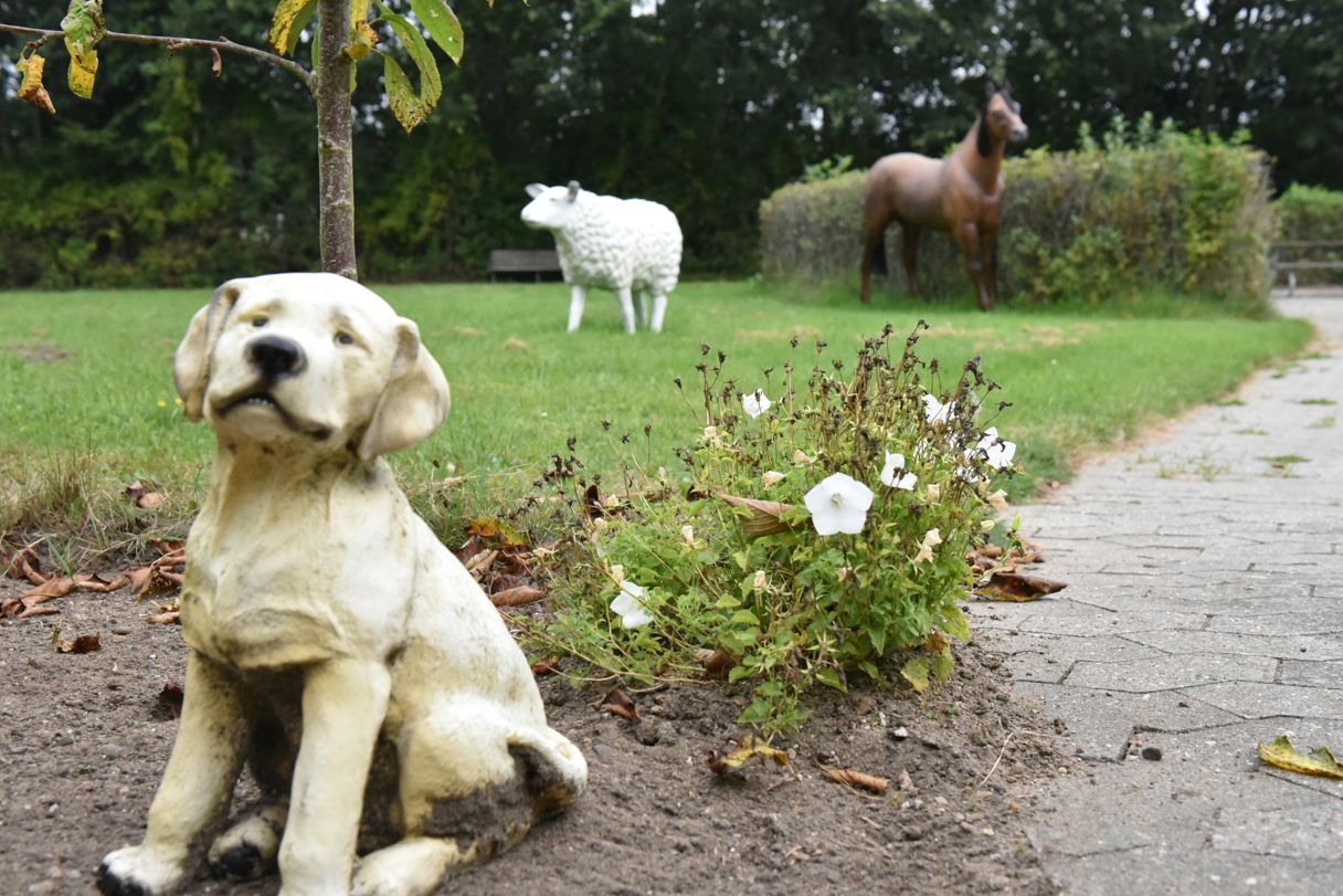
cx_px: 654
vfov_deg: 33.4
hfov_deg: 48.4
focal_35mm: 40
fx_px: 1492
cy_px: 457
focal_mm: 38
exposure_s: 1/4000
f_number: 6.3
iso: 8000
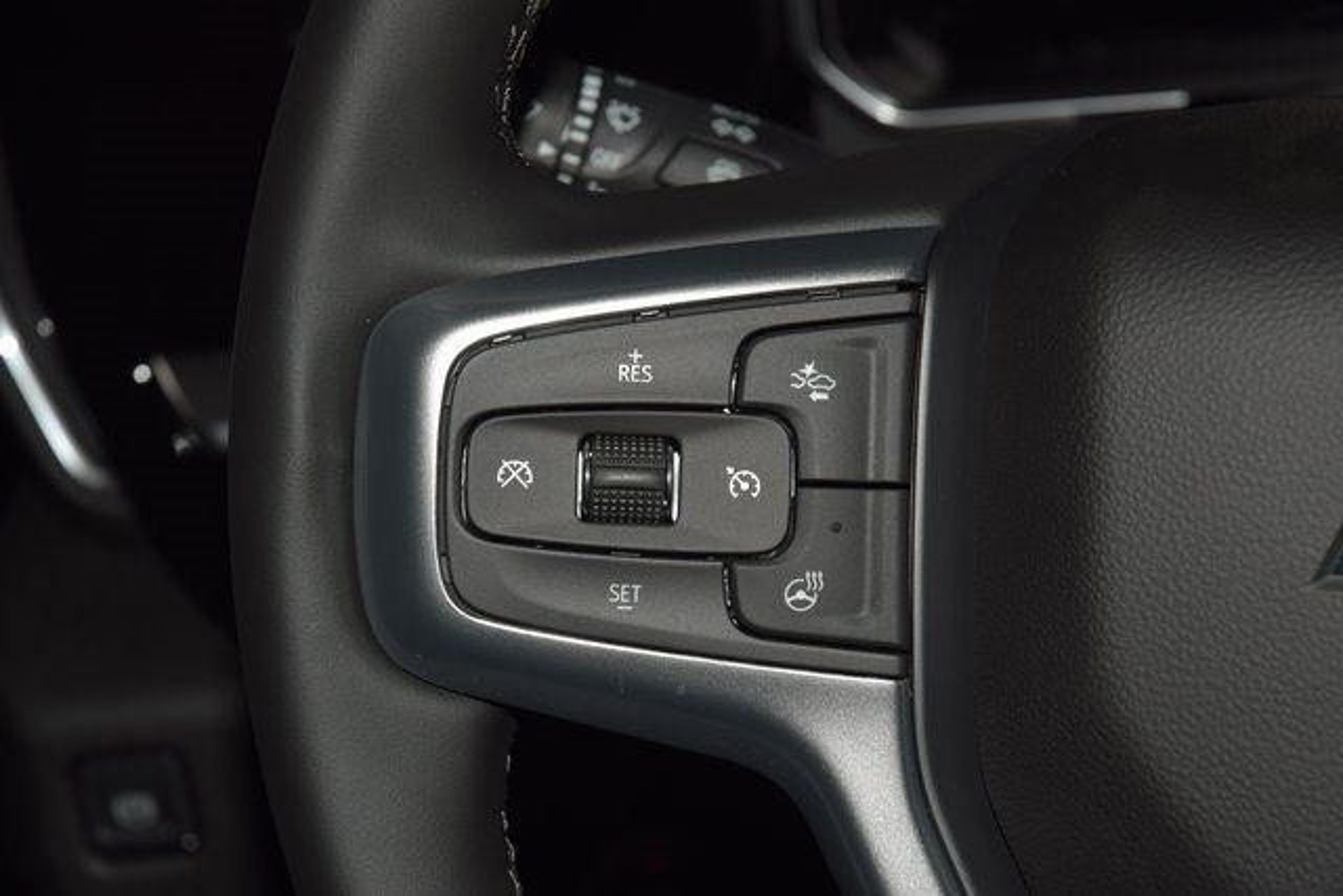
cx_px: 672
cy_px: 448
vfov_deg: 13.0
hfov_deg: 19.5
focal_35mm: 105
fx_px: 3918
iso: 100
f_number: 8
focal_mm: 70
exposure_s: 1/125
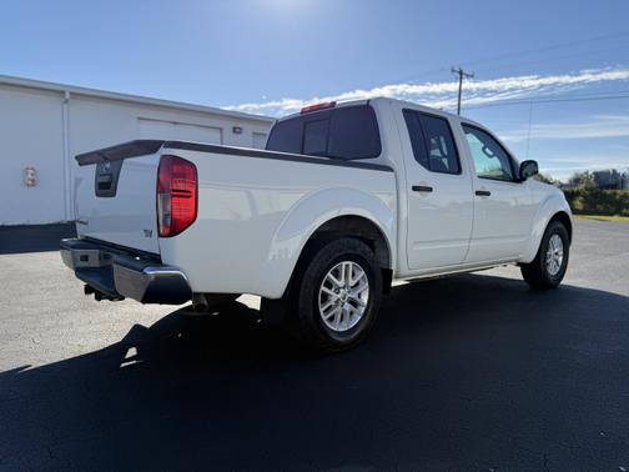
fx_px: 436
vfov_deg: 56.8
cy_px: 236
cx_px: 314
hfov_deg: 71.6
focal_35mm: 24
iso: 80
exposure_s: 1/5319
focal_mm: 6.76
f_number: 1.78
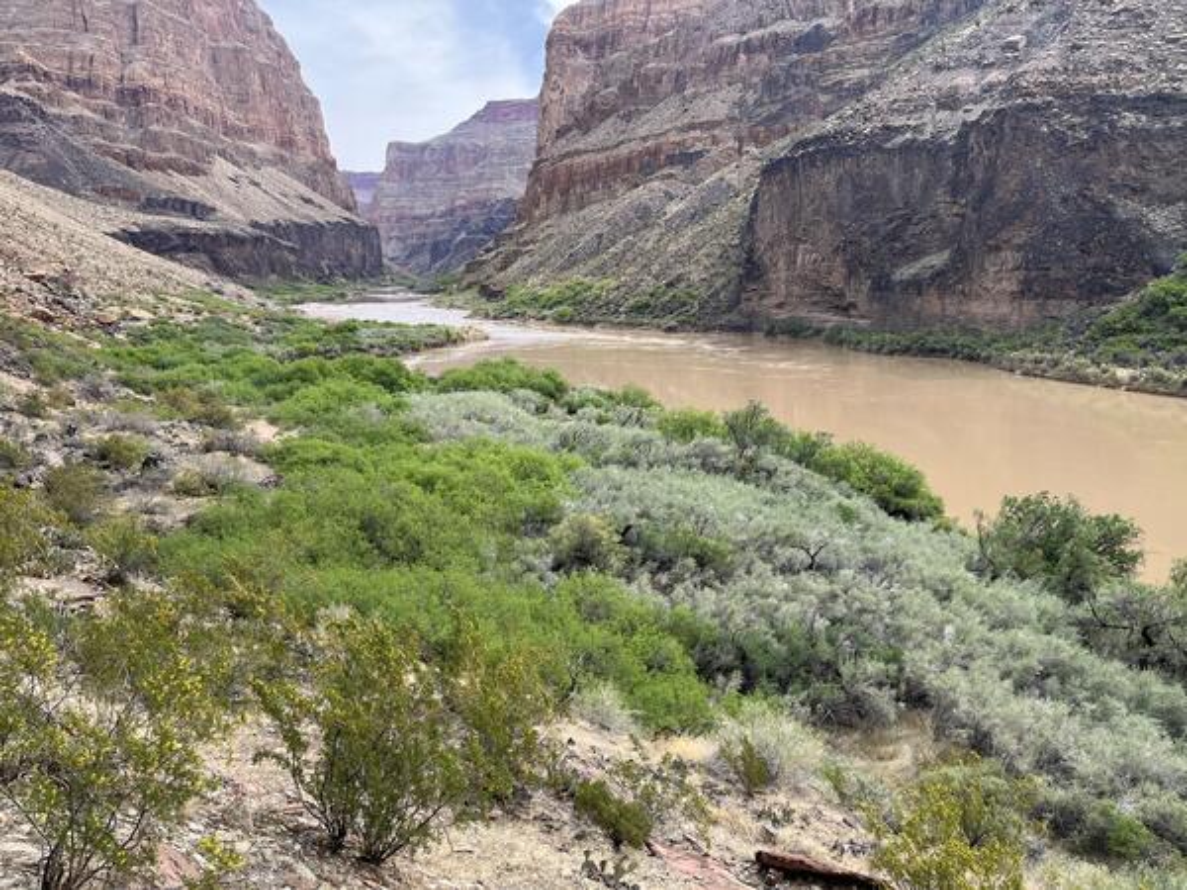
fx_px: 892
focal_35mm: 26
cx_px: 594
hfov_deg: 67.3
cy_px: 445
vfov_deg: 53.1
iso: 50
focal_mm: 5.1
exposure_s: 1/1225
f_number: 1.6
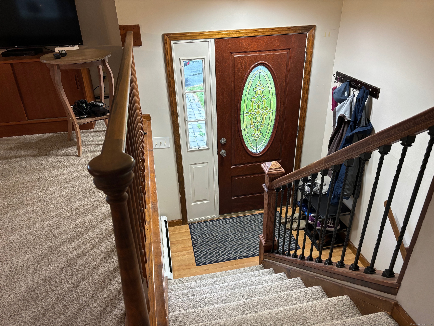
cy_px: 163
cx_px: 217
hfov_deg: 67.3
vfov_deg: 53.1
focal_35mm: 26
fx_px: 326
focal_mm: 5.96
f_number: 1.6
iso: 250
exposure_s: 1/60
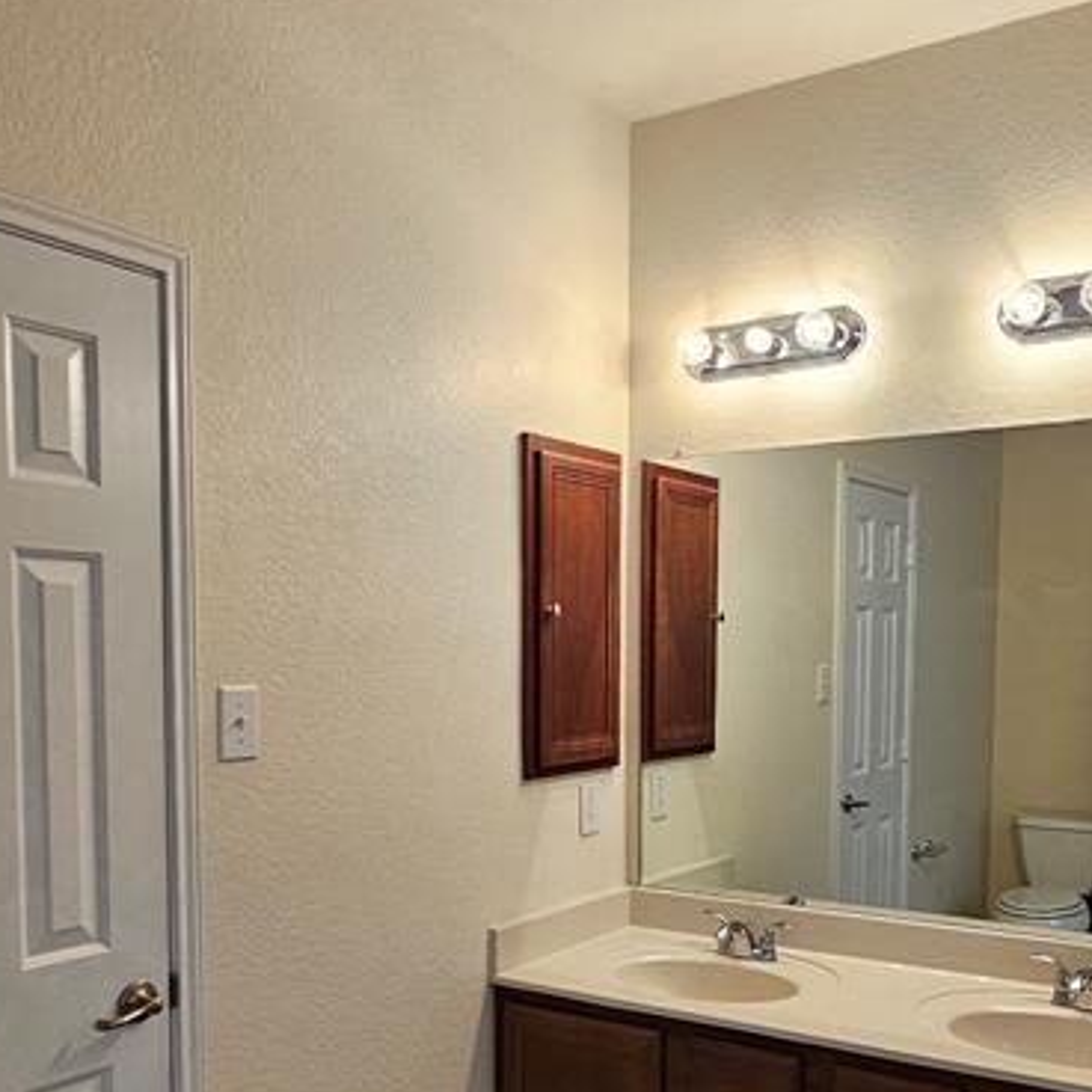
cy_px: 739
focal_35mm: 32
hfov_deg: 50.9
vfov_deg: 50.1
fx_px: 1142
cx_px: 623
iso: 160
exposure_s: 1/60
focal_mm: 2.2
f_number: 2.2
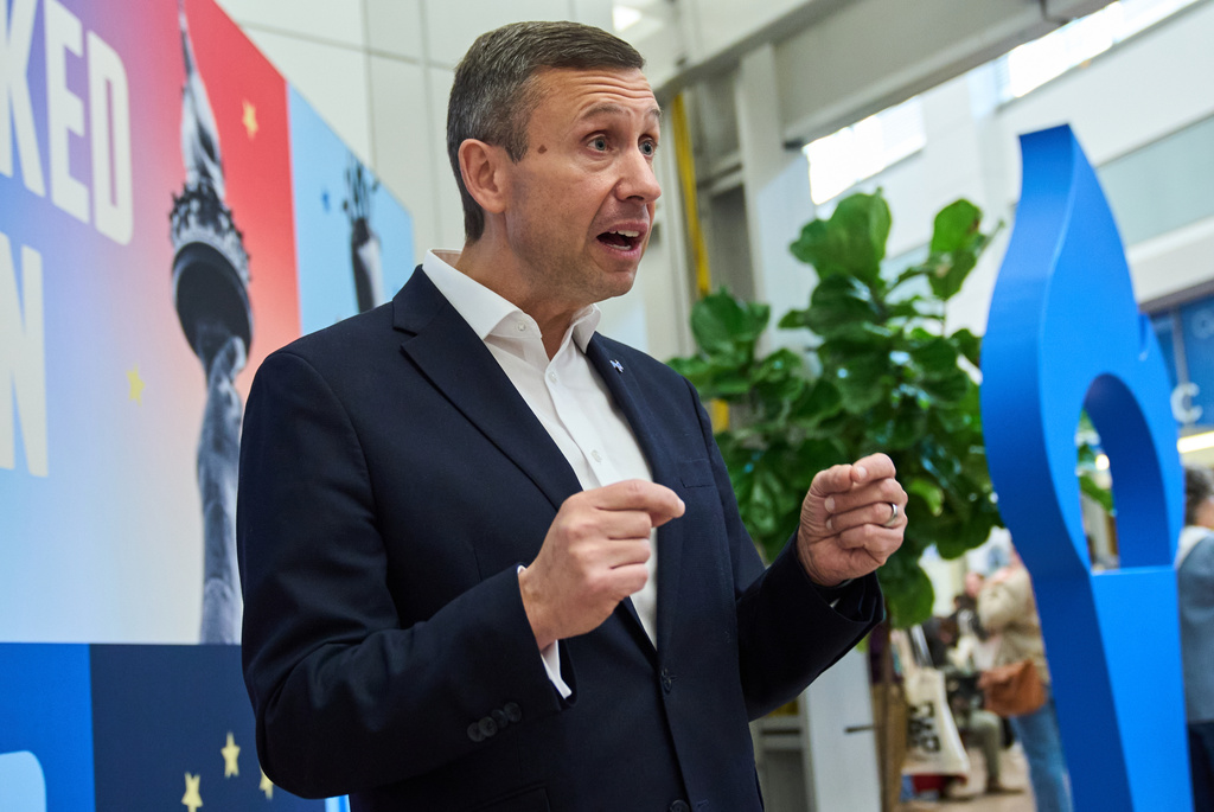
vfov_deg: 27.6
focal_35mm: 49
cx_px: 607
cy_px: 406
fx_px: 1654
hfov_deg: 40.3
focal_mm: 33
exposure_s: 1/125
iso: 2000
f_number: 2.8
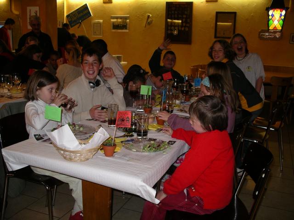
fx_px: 314
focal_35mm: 37
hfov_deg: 50.1
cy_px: 110
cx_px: 147
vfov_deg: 38.7
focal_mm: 7.8
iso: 200
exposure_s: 1/40
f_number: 2.8
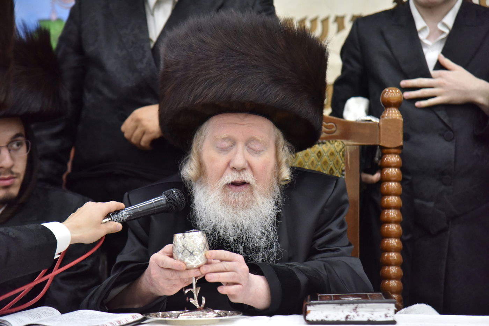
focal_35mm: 120
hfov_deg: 17.1
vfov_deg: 11.4
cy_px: 163
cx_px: 244
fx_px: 1630
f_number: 4
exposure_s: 1/160
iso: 2000
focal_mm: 120
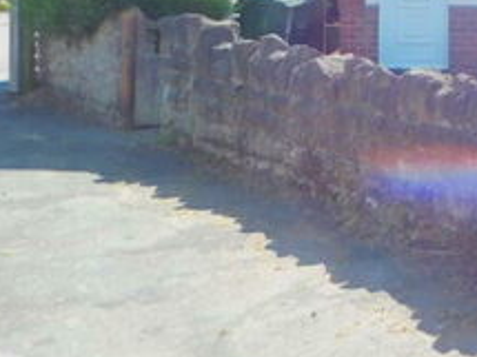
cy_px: -101
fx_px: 1033
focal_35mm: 75
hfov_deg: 22.7
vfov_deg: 18.3
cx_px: 650
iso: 125
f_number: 3
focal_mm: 4
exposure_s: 1/400
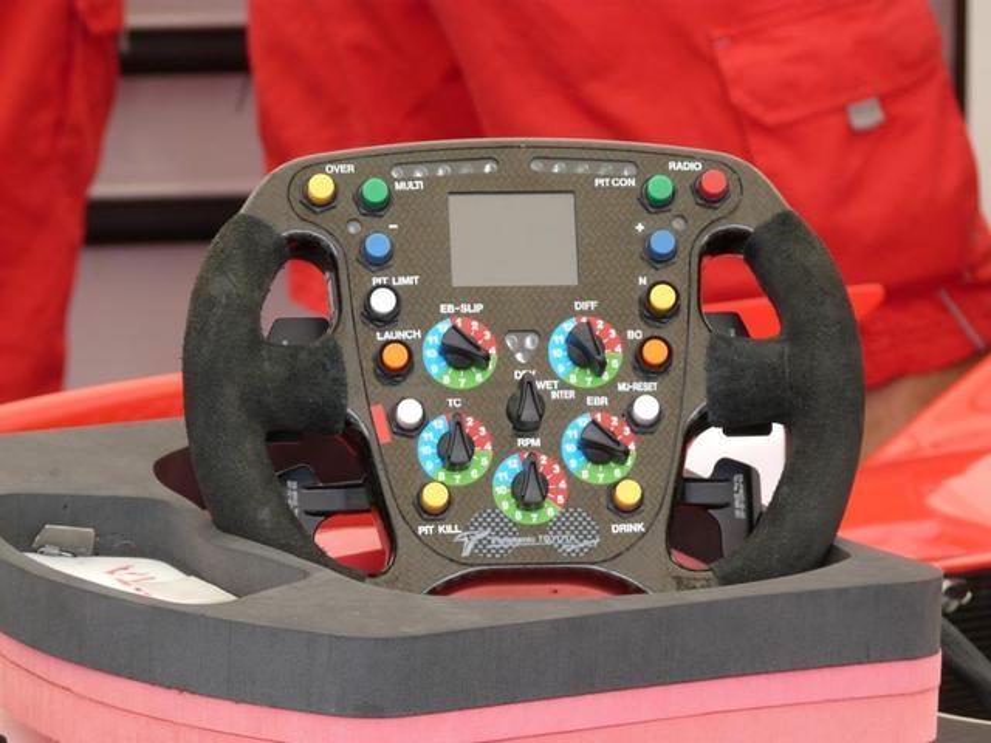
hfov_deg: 8.1
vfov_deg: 6.1
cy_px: 372
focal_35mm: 244
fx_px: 6985
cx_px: 496
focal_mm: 40
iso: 100
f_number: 3.6
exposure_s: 1/125
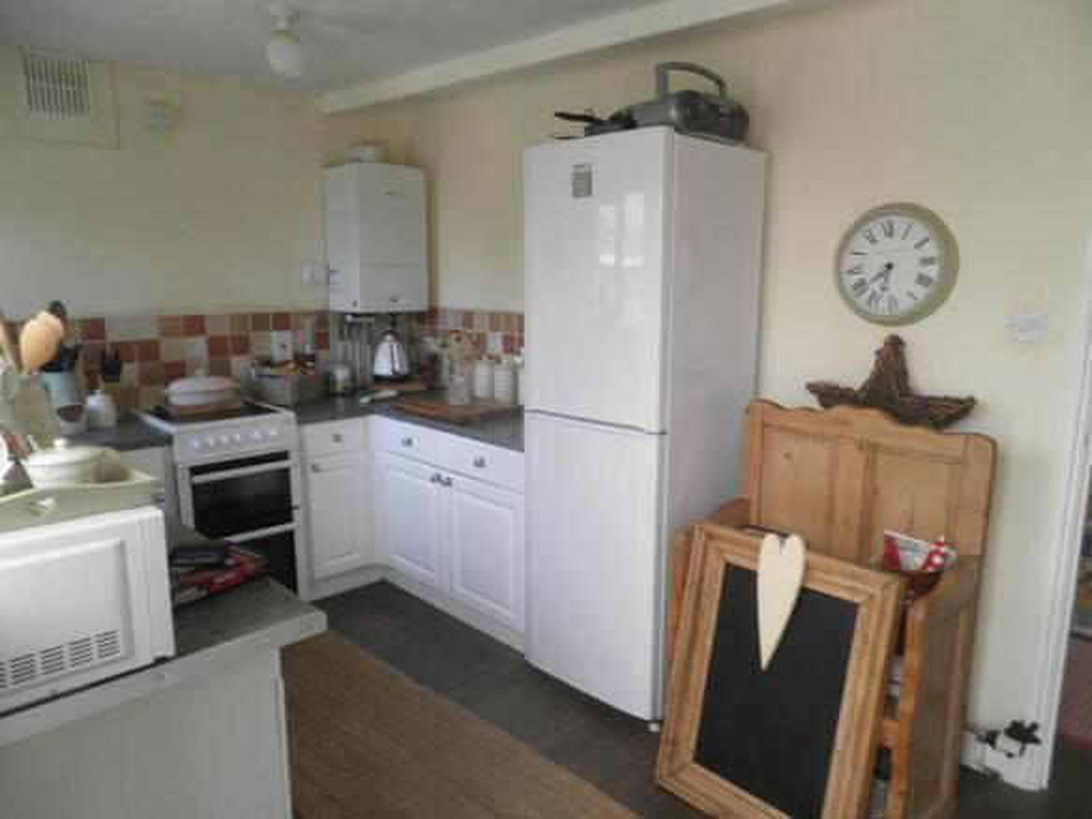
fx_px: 757
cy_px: 410
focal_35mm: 24
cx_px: 546
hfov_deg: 71.6
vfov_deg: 56.8
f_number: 3.3
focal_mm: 4.3
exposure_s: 1/30
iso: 100
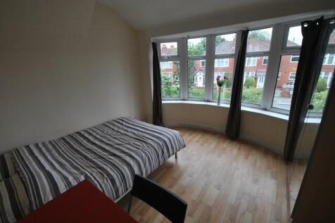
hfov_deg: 100.4
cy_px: 112
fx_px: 140
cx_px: 168
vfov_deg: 77.3
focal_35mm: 15
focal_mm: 10
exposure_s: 1/125
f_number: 5.6
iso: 180
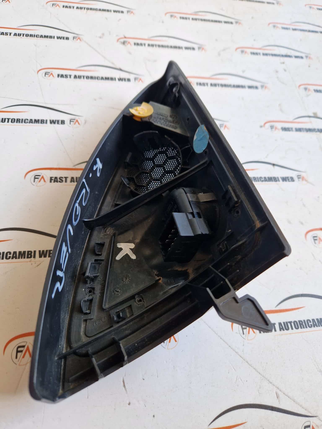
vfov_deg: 73.9
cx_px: 161
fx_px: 285
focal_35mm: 23
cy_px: 214
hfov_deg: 58.9
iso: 50
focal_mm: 5.4
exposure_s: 1/180
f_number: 1.8
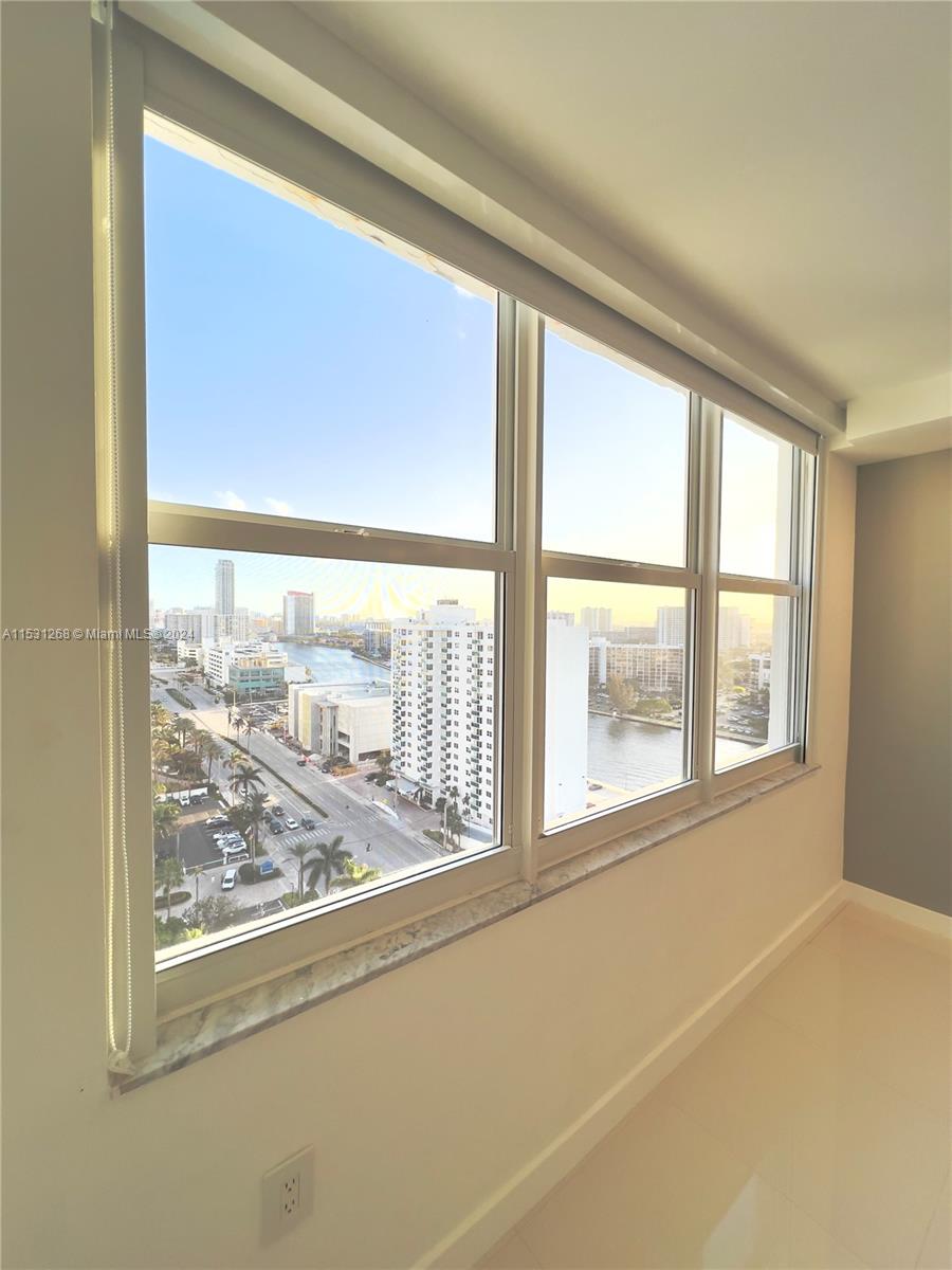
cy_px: 635
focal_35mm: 13
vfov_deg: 106.2
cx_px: 476
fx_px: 477
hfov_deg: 89.9
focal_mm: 1.57
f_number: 1.8
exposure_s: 1/120
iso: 32
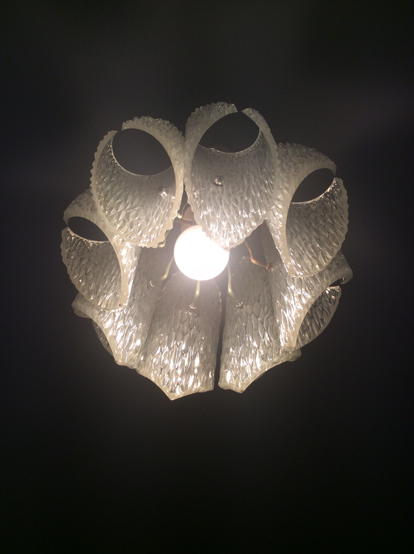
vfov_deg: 56.9
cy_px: 277
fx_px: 512
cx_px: 207
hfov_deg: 44.1
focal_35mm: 32
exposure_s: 1/215
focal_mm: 3.3
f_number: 2.4
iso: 32
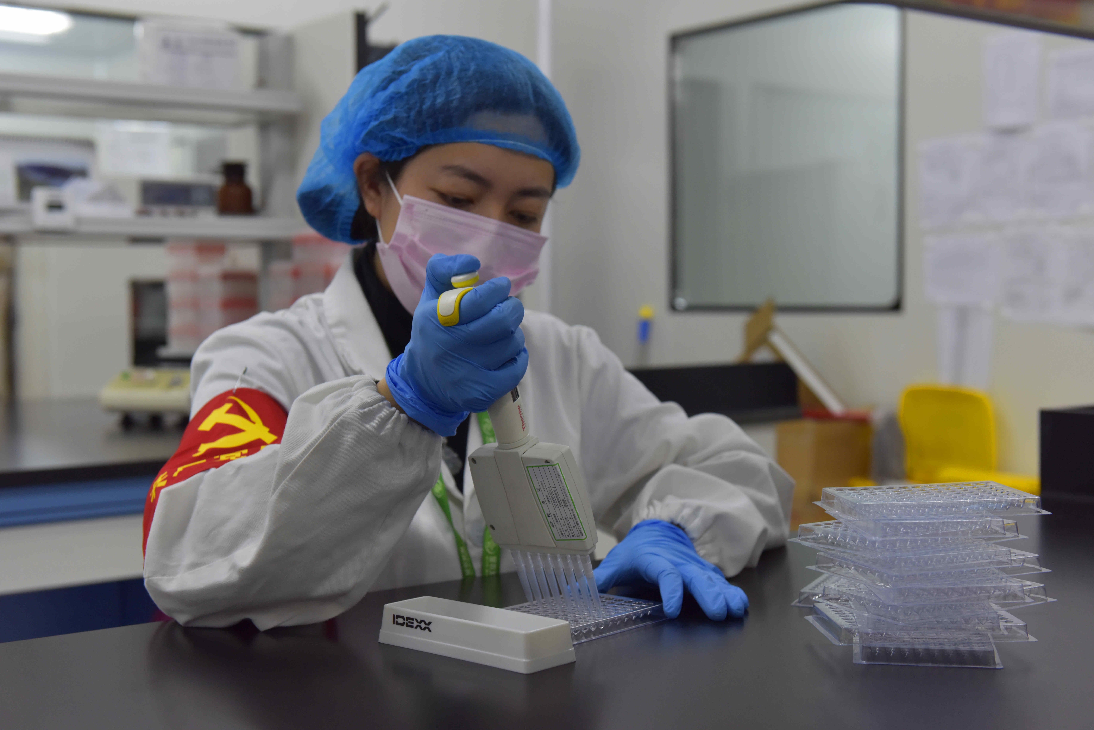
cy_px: 365
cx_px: 547
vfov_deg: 27.0
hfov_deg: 39.6
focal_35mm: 50
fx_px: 1520
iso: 2000
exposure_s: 1/100
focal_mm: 50
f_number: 5
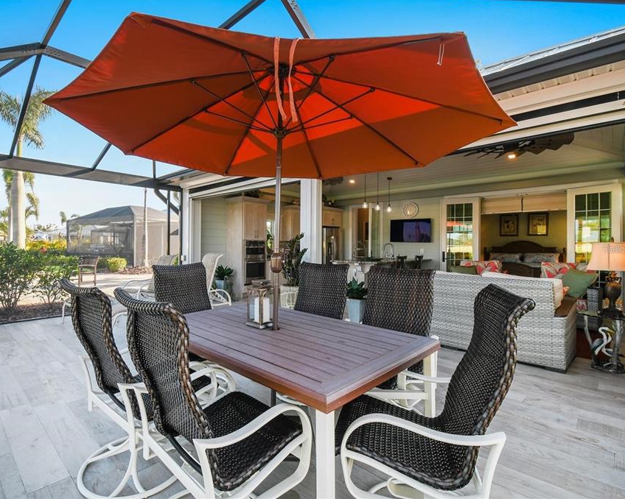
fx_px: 314
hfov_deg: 89.1
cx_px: 270
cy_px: 249
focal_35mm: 17
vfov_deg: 77.0
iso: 100
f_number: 7.1
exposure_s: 1/25
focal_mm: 10
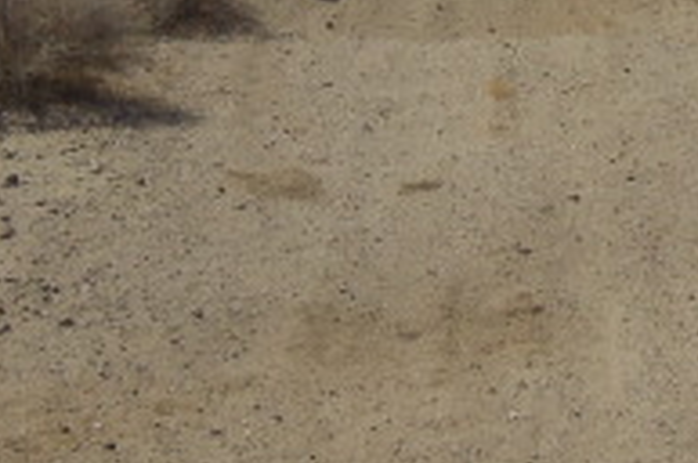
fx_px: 4181
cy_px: -318
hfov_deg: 9.5
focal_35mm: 216
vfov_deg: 6.2
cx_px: 474
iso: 160
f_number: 6.6
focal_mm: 9
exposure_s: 1/1250
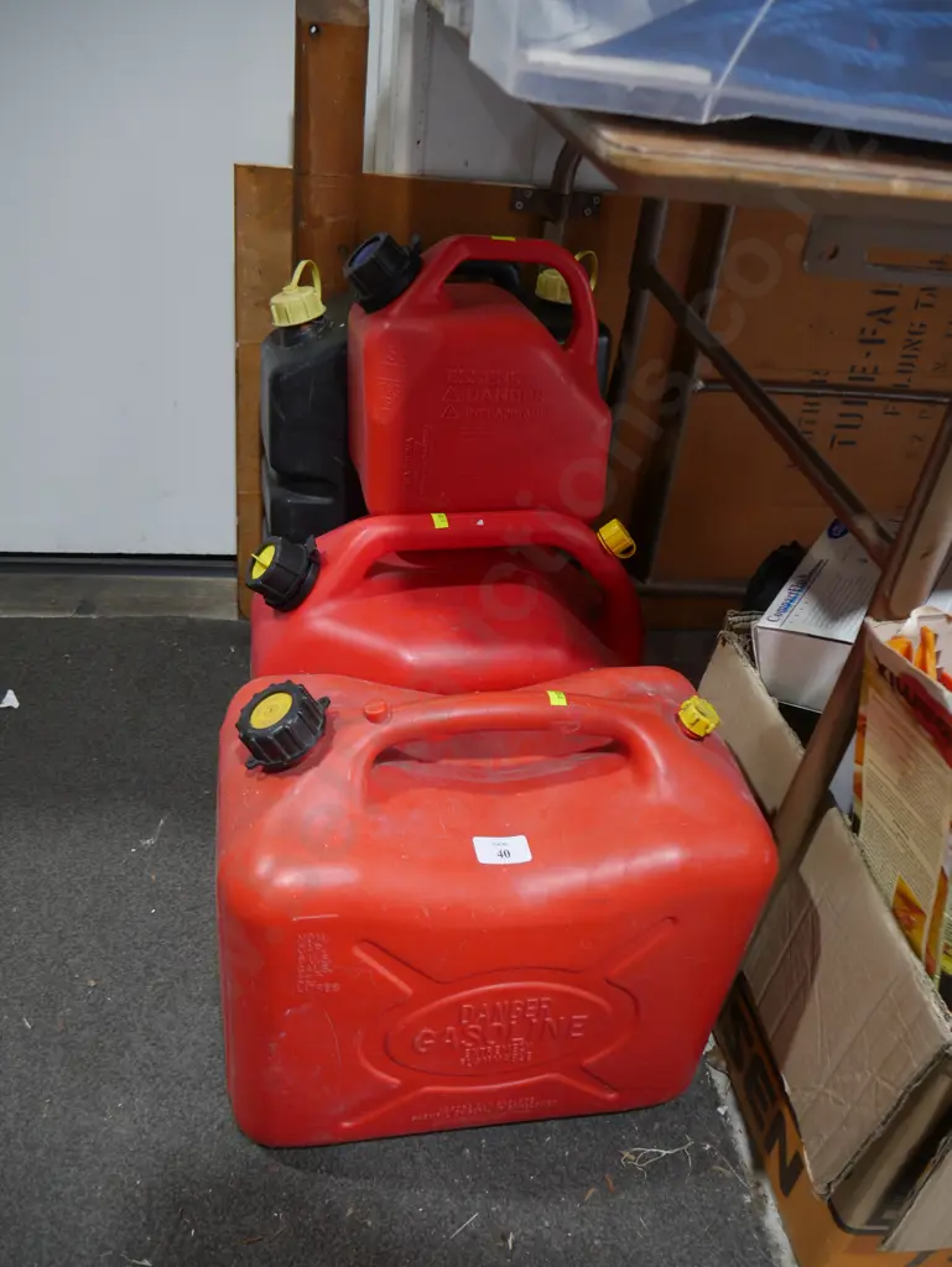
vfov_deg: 63.4
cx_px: 476
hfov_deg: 49.8
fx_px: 1026
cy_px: 634
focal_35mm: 28
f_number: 3.5
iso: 200
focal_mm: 14
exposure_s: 1/60
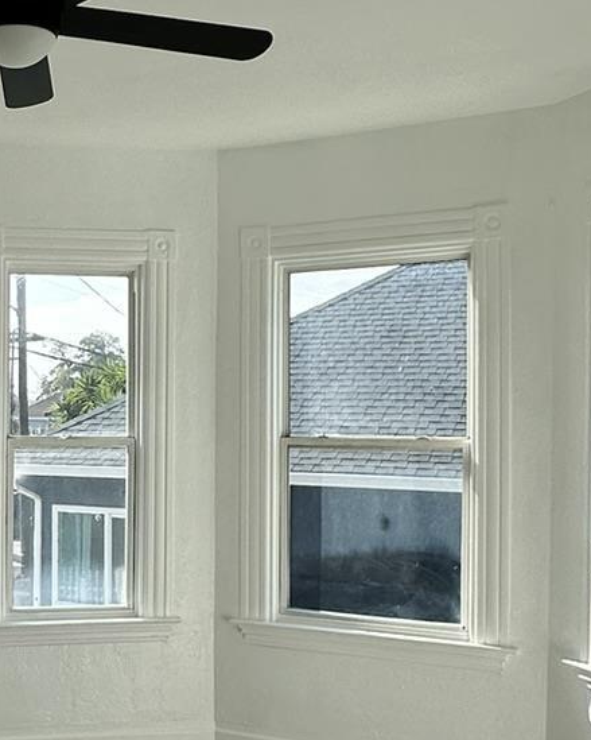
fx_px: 1115
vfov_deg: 36.6
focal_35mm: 51
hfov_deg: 27.9
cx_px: -5
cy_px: 430
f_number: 2.2
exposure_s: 1/615
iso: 40
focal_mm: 2.22
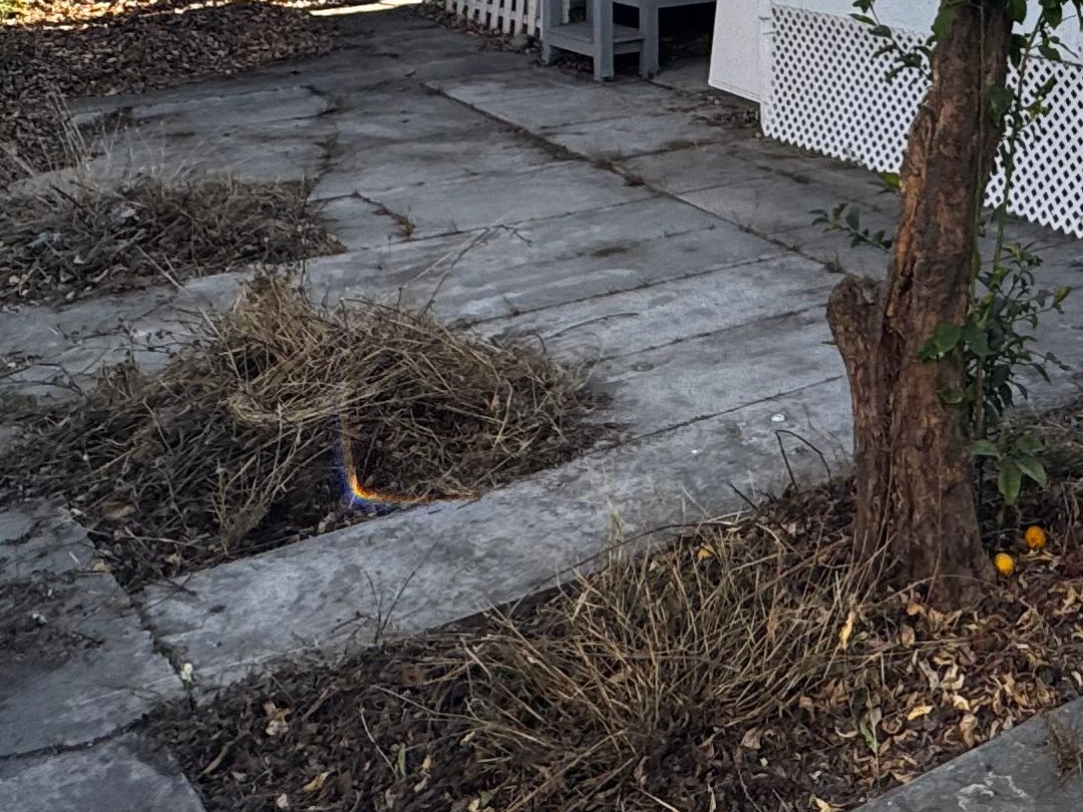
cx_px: 1035
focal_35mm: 52
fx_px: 1627
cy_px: -220
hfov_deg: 34.2
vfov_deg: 24.7
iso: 40
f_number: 2.2
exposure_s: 1/291
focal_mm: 2.22
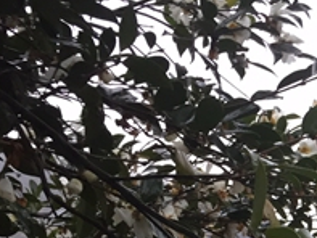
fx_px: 861
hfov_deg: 19.1
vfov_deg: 14.5
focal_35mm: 94
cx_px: 430
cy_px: 375
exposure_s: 1/33
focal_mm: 4.15
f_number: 2.2
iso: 40
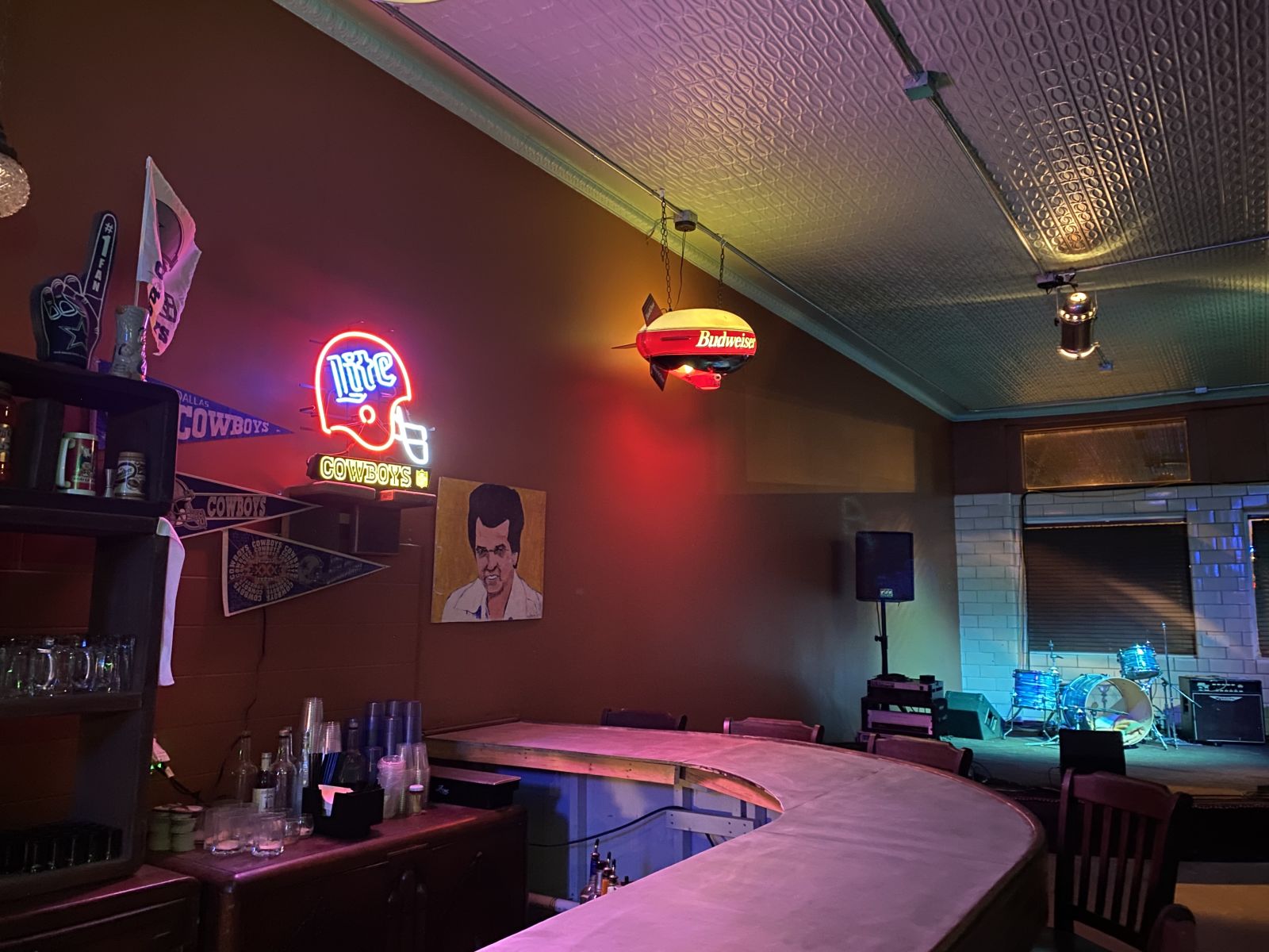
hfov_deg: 67.3
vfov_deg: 53.1
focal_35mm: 26
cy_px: 476
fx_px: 953
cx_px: 634
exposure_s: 1/8
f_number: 1.8
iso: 500
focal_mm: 4.25
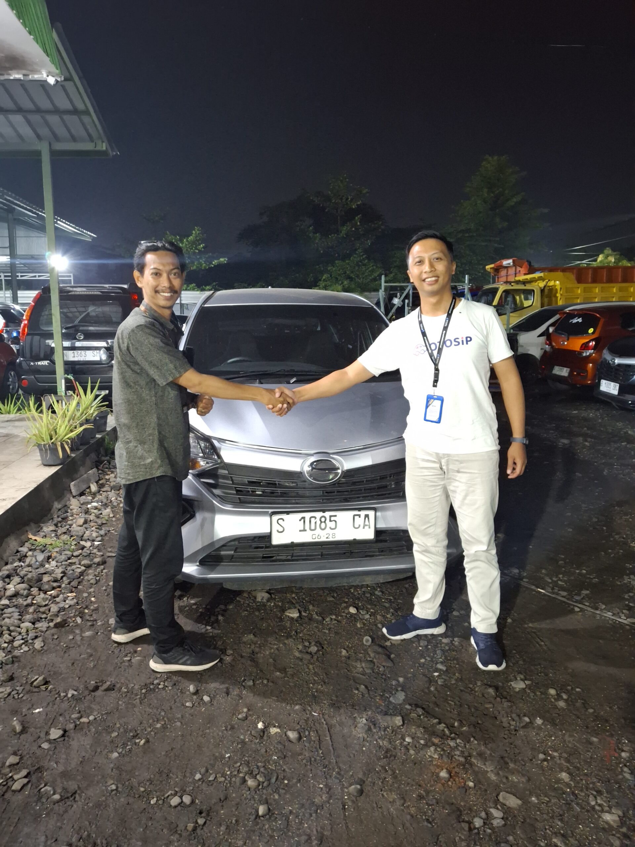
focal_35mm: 25
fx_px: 611
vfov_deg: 69.4
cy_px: 424
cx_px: 318
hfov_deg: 54.9
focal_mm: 4.69
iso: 1600
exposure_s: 1/20
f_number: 1.8
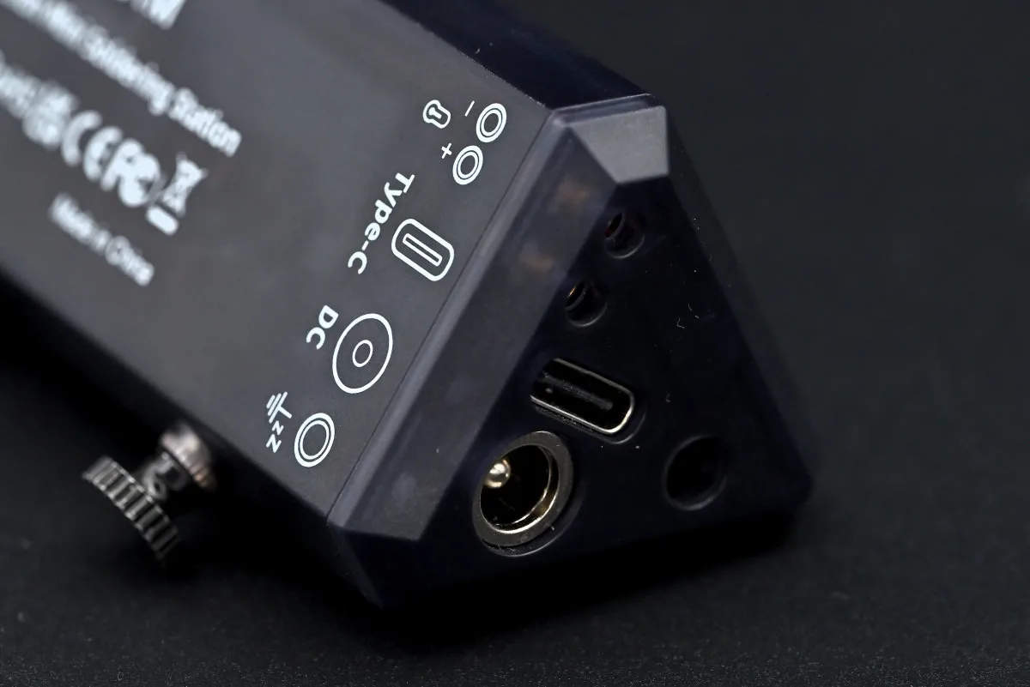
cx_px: 515
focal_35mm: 105
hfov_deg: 19.4
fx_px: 3005
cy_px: 344
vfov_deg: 13.1
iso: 800
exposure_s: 1/50
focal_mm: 105
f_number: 8
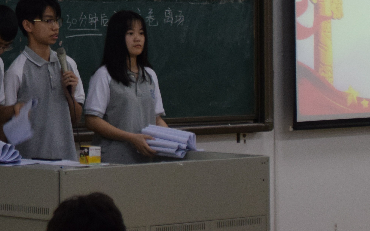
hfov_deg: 10.1
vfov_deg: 6.3
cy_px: -42
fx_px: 2093
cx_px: 72
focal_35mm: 208
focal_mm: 45
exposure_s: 1/60
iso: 1250
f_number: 4.8
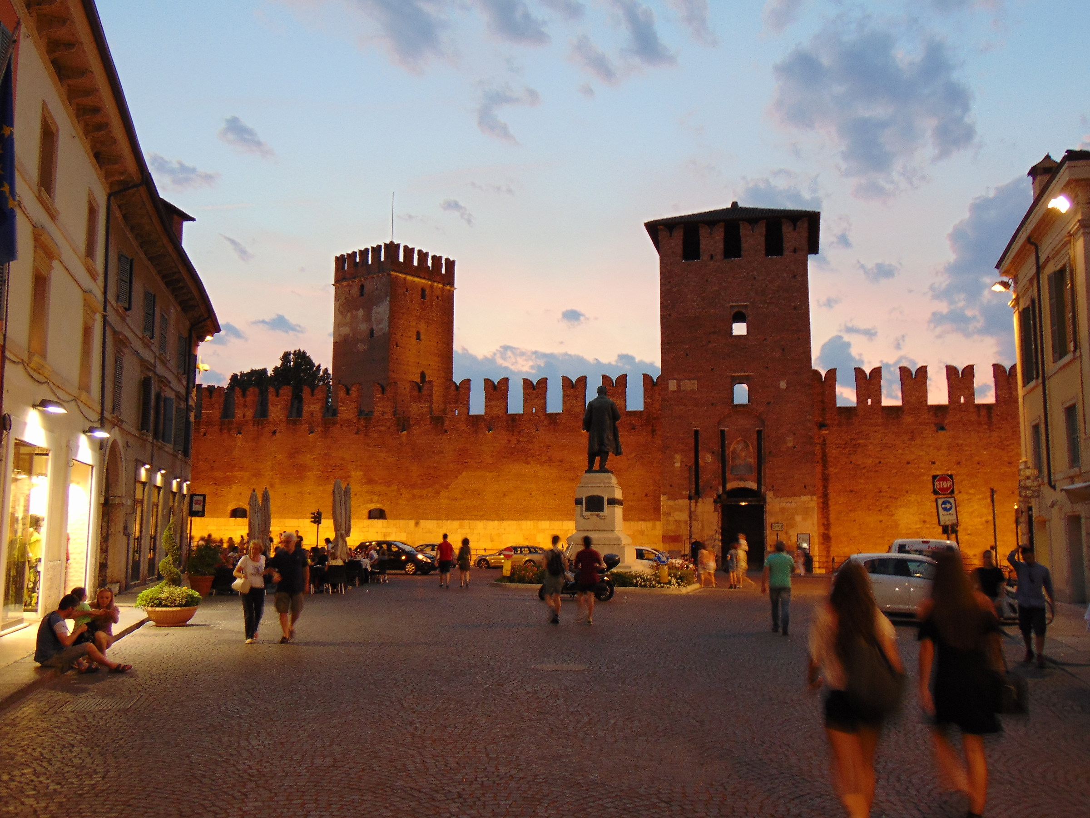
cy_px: 409
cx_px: 545
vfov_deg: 42.9
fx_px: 1039
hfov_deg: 55.4
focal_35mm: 33
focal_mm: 5.8
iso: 100
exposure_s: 1/4
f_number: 3.2
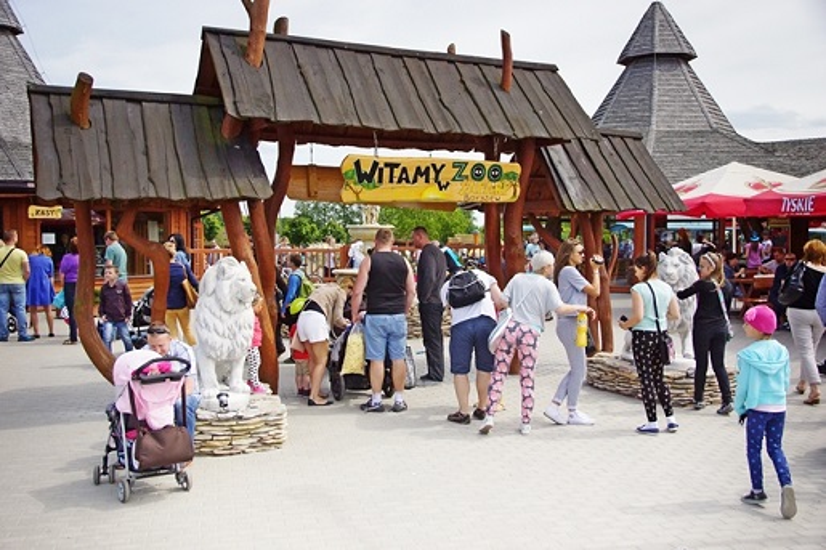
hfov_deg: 53.1
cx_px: 413
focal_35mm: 36
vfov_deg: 36.8
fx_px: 826
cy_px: 275
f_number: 3.2
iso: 800
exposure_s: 1/6400
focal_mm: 24
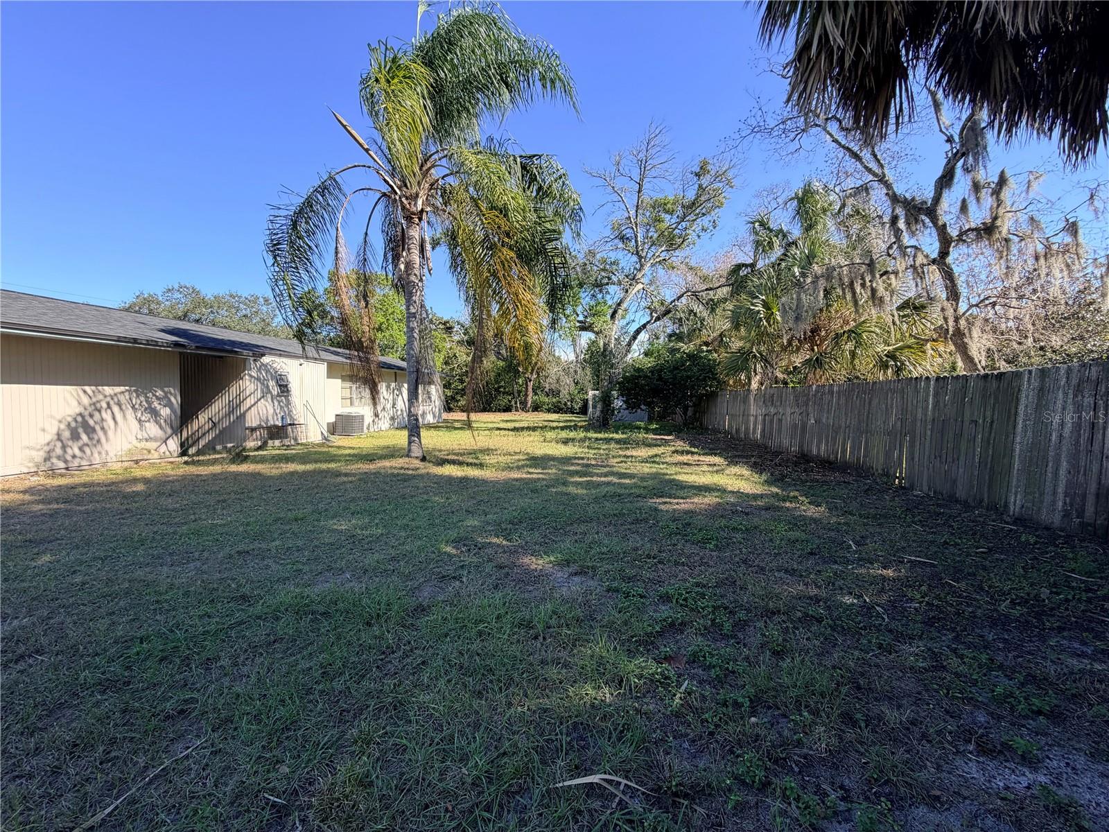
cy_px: 416
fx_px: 449
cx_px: 554
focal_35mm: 14
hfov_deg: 102.1
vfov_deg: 85.7
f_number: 2.2
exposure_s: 1/502
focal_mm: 2.22
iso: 50
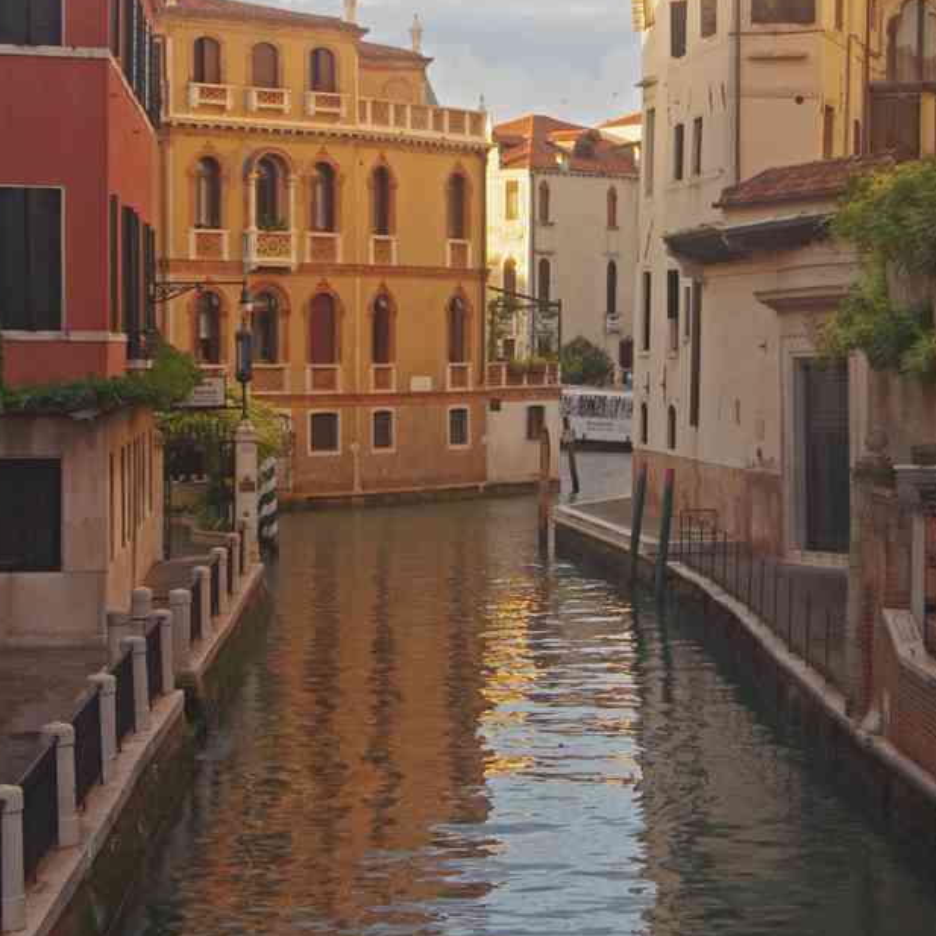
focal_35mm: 88
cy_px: 353
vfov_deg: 19.7
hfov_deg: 19.7
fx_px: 2692
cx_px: 457
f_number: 5.6
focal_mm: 42.5
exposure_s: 1/200
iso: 1600
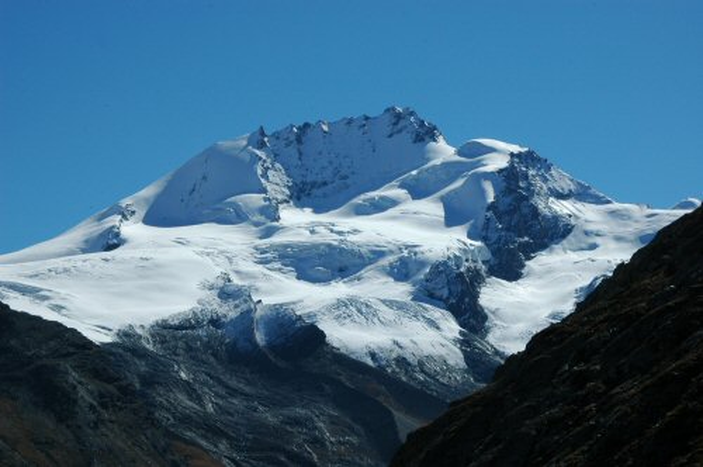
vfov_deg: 14.0
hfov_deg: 20.9
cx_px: 352
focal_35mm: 98
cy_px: 234
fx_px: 1901
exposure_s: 1/200
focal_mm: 65
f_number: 16
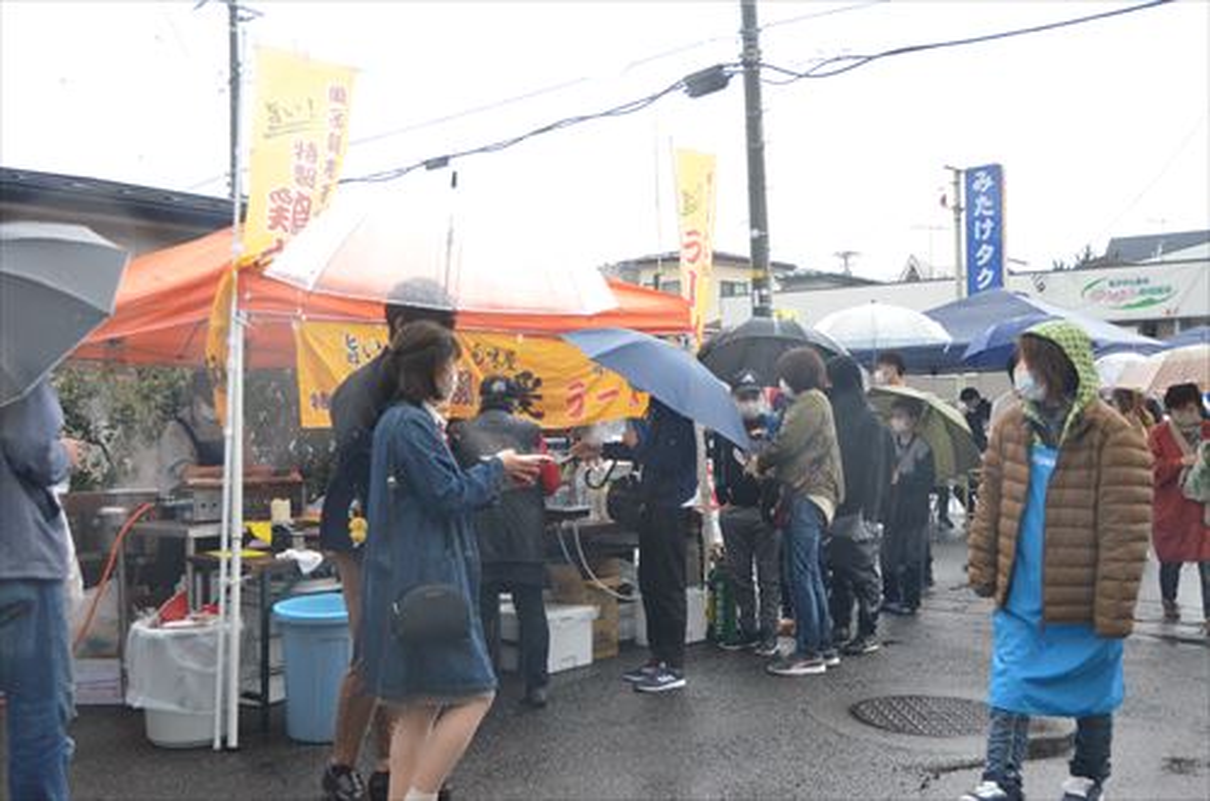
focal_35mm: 36
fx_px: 1207
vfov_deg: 36.7
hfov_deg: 53.2
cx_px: 605
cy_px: 400
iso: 3200
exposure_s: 1/2000
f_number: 3.8
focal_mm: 24
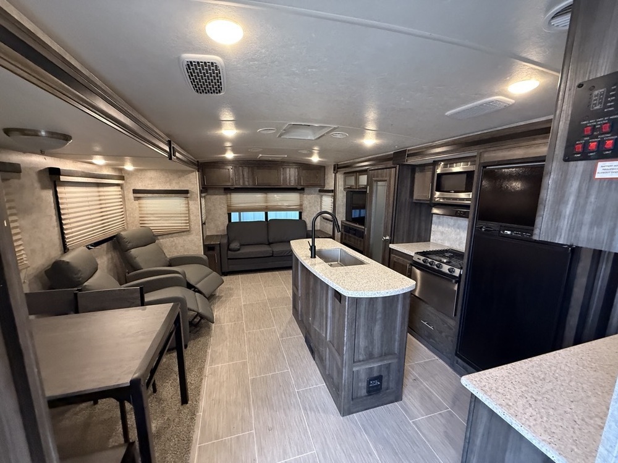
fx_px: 250
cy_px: 232
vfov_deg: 85.7
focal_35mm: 14
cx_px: 309
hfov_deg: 102.1
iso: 640
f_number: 2.2
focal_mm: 2.22
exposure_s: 1/60
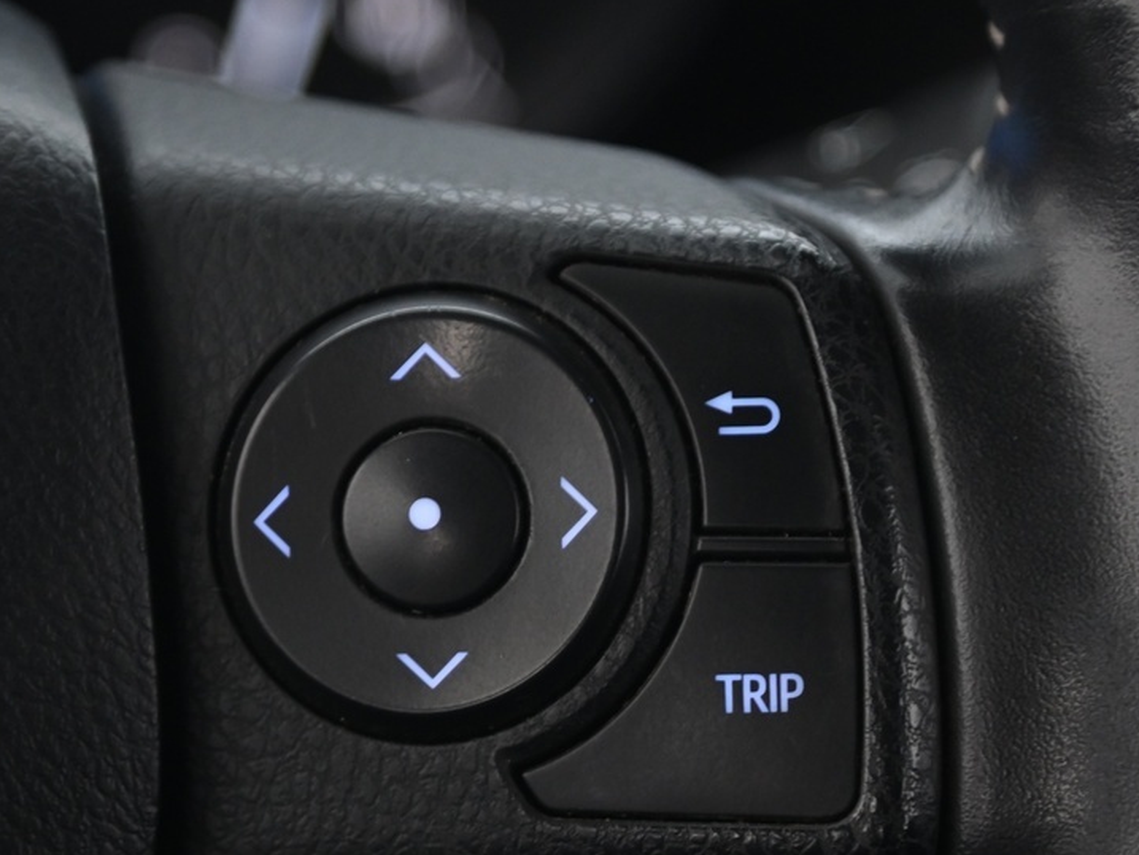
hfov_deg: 7.6
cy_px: 588
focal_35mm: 261
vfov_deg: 5.7
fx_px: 8589
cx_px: 361
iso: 2000
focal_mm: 120
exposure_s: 1/15
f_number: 4
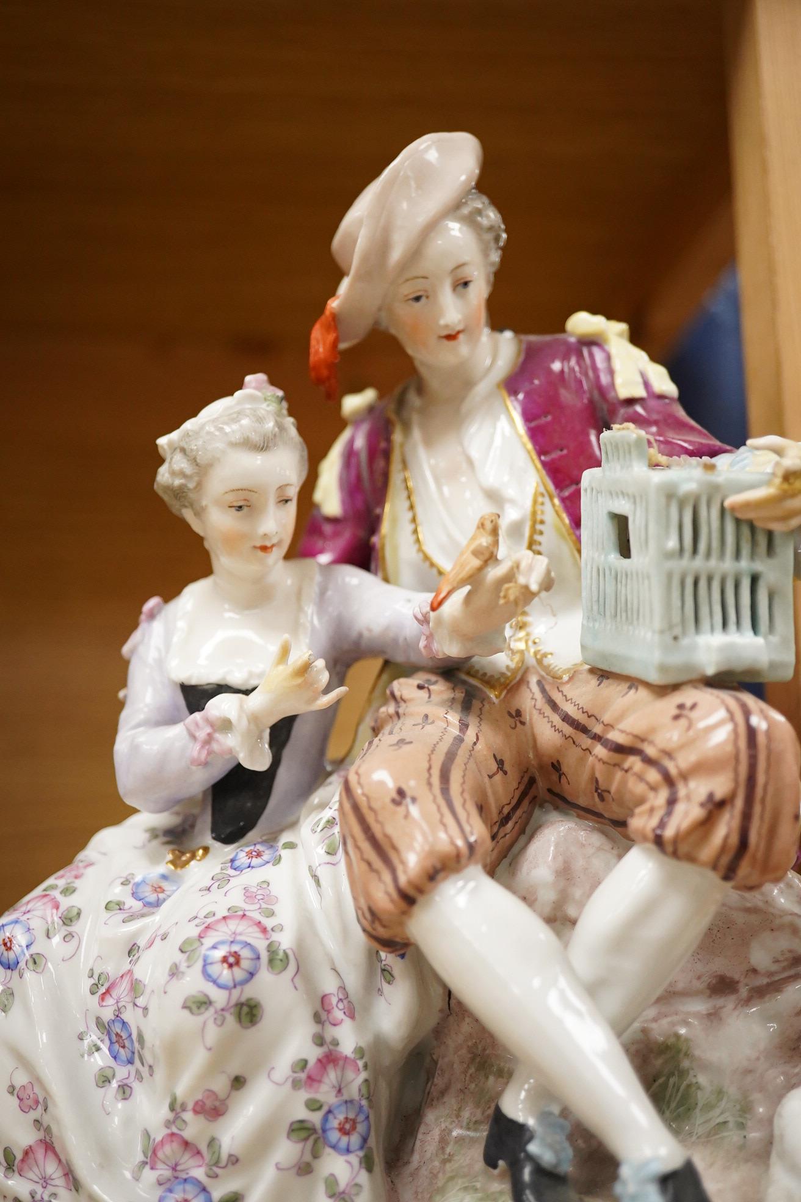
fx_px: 1502
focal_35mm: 45
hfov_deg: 29.9
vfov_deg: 43.6
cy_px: 601
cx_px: 400
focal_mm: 30
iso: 2500
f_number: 5.6
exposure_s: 1/320
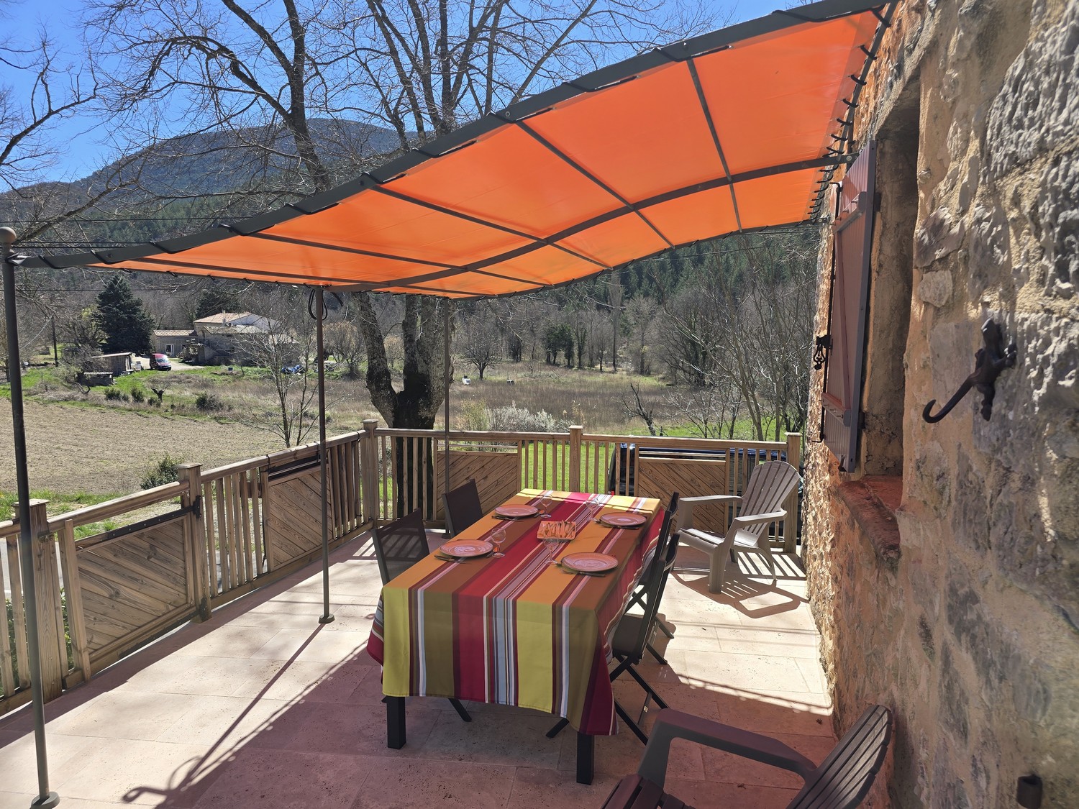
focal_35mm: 23
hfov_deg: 73.9
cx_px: 540
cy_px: 404
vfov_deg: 58.9
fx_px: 717
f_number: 1.7
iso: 12
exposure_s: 1/655
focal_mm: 6.3
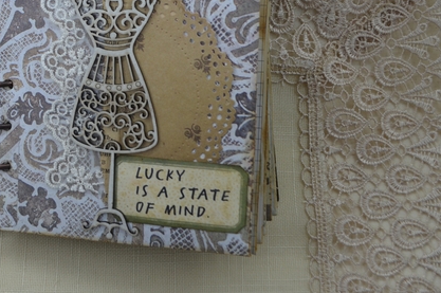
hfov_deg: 28.3
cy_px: 59
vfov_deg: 19.5
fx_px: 844
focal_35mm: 69
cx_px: 52
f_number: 5.6
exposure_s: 1/60
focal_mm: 24
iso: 360
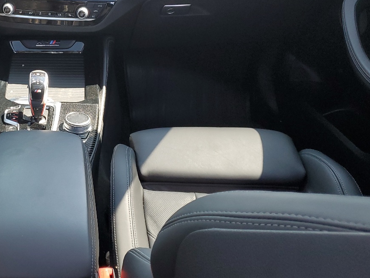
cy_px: 110
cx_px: 40
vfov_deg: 30.2
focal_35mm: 48
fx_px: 513
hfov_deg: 37.2
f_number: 1.5
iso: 63
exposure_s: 1/120
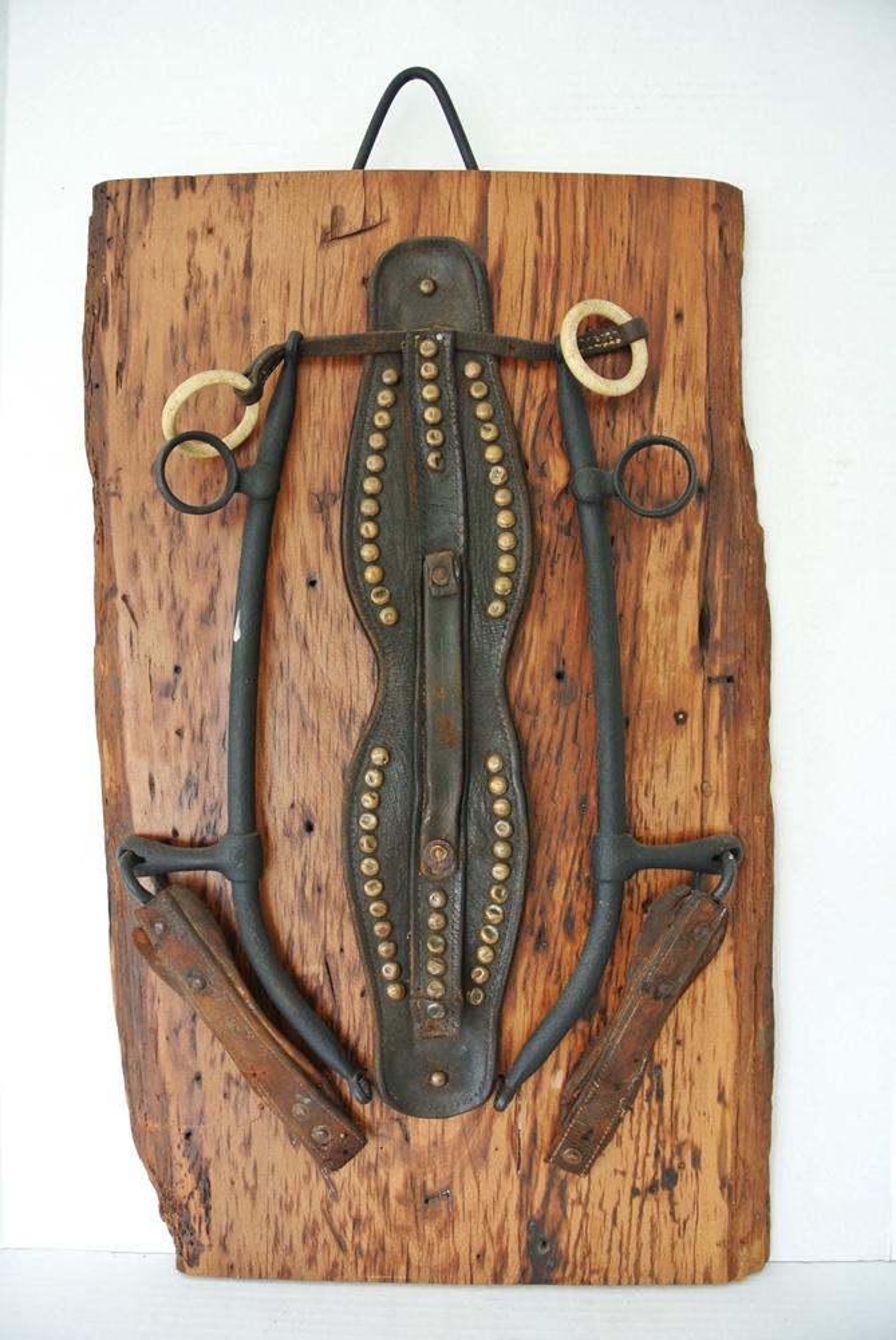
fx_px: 1005
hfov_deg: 48.0
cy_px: 670
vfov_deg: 67.3
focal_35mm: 27
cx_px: 448
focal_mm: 10
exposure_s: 1/80
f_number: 3.5
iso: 400
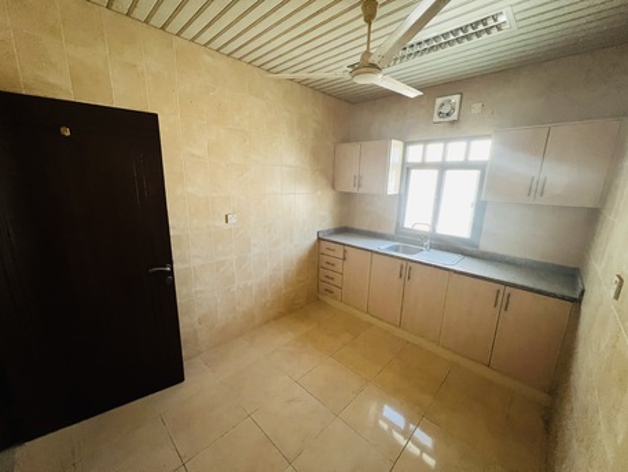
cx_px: 314
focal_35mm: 13
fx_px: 236
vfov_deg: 89.9
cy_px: 236
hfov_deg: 106.2
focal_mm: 1.57
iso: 500
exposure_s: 1/60
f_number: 1.8
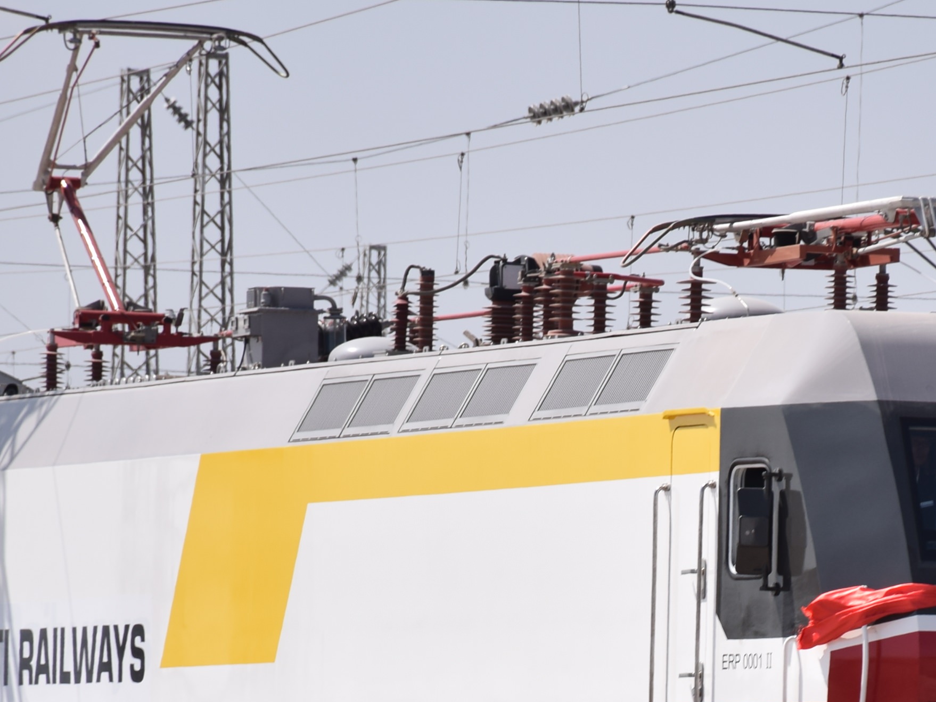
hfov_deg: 4.6
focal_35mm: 428
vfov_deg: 3.5
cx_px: 728
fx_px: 11571
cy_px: 756
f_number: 6.3
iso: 100
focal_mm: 116
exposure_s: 1/640
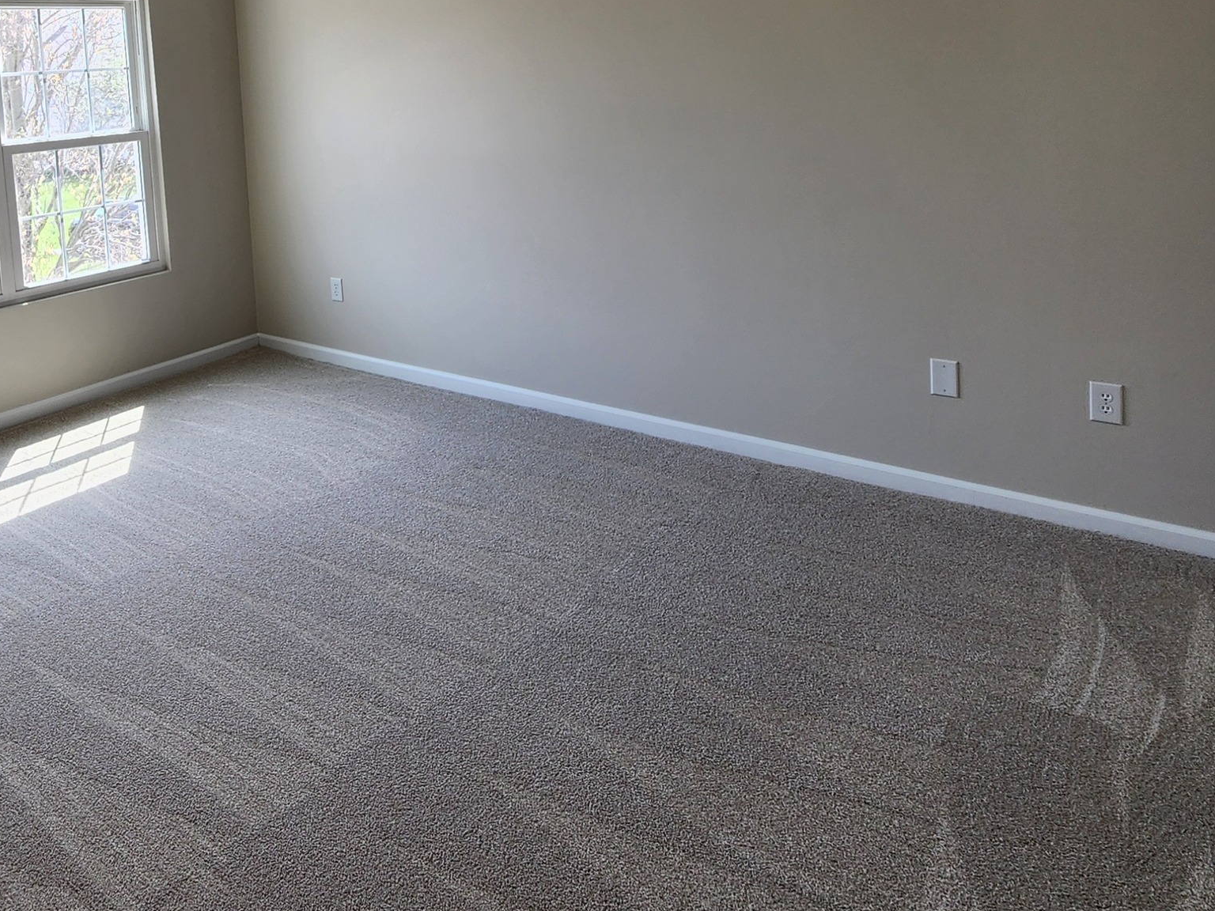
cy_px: 160
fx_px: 913
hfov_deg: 64.6
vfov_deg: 49.4
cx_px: 358
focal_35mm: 26
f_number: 2.2
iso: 80
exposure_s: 1/120
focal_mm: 2.2
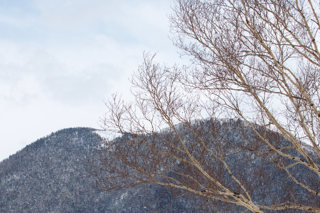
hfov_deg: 22.3
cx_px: 159
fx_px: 811
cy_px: 146
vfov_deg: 15.0
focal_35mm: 91
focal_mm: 25
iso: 100
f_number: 8
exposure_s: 1/250
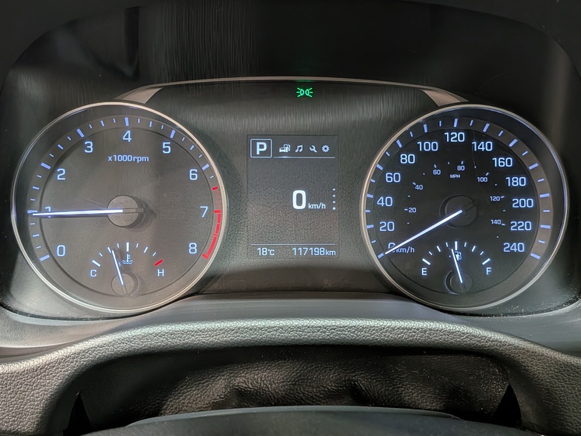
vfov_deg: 43.0
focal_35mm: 33
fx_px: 554
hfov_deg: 55.3
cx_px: 296
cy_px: 214
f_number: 1.7
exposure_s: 1/25
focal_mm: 4.53
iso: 178
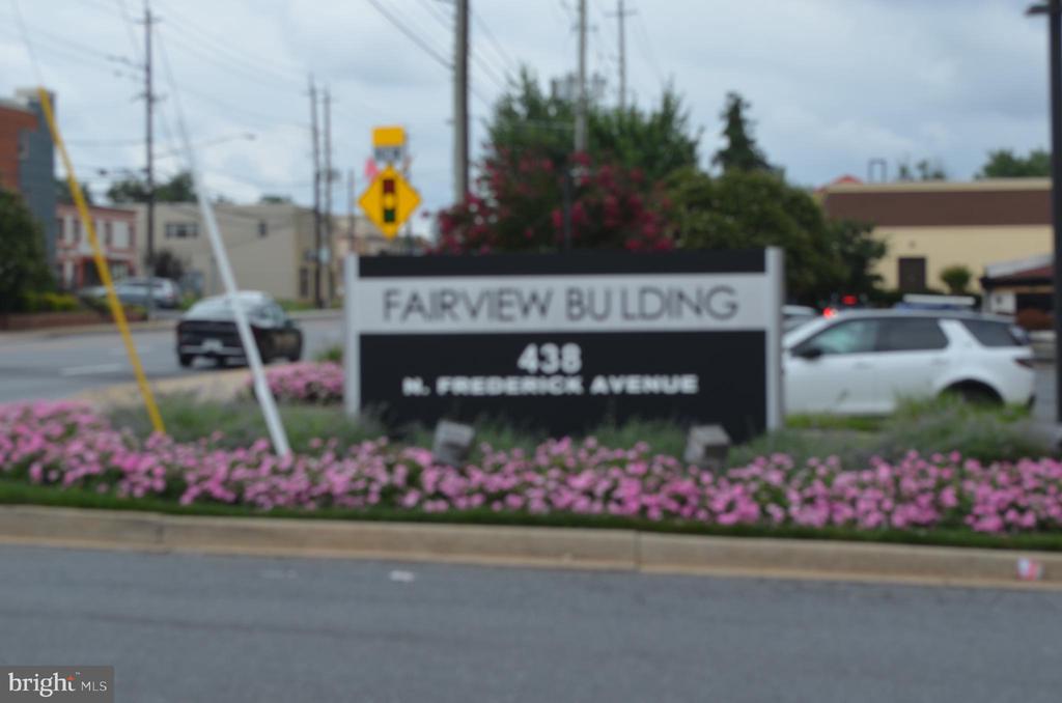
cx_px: 531
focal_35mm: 68
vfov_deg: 20.1
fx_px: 1987
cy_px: 352
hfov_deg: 29.9
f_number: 8
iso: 140
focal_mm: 45
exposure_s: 1/250
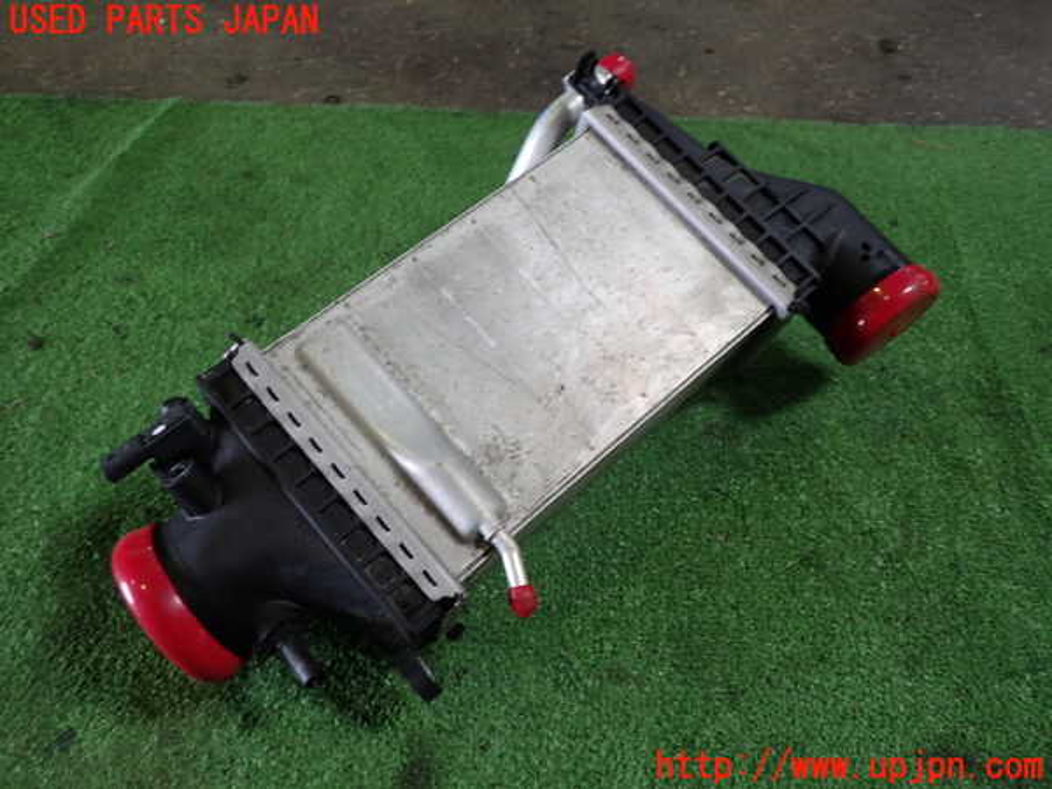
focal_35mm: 30
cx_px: 526
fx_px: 912
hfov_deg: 60.0
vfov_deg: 46.8
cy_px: 394
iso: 200
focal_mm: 5.4
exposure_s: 1/50
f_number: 2.3
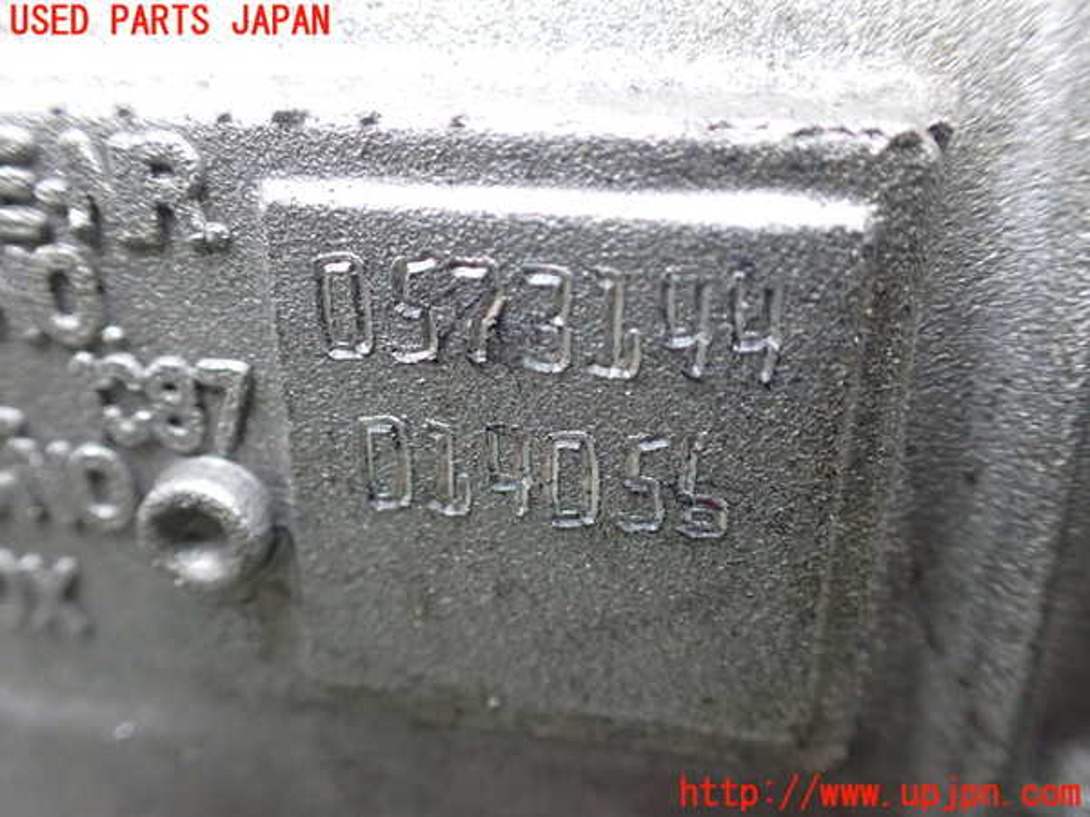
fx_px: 945
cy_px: 408
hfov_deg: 60.0
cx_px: 545
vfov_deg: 46.8
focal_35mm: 30
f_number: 2.3
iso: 800
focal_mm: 5.4
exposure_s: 1/60
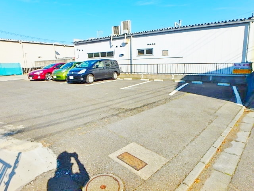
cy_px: 96
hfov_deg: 79.0
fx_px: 154
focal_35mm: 21
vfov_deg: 63.4
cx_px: 127
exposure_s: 1/640
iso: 125
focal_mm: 3.7
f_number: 6
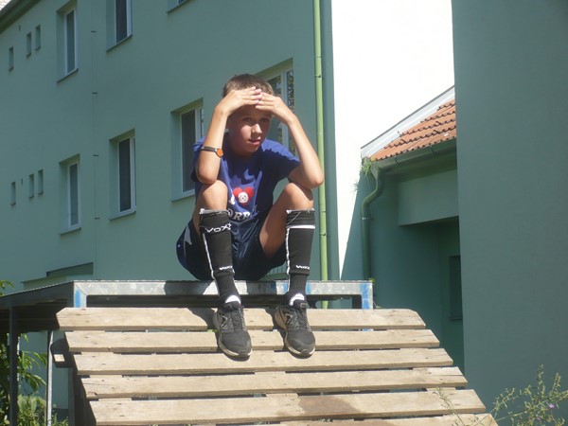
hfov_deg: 18.7
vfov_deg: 14.1
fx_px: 1723
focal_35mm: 105
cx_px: 284
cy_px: 213
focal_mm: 17.4
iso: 100
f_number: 5
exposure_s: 1/320
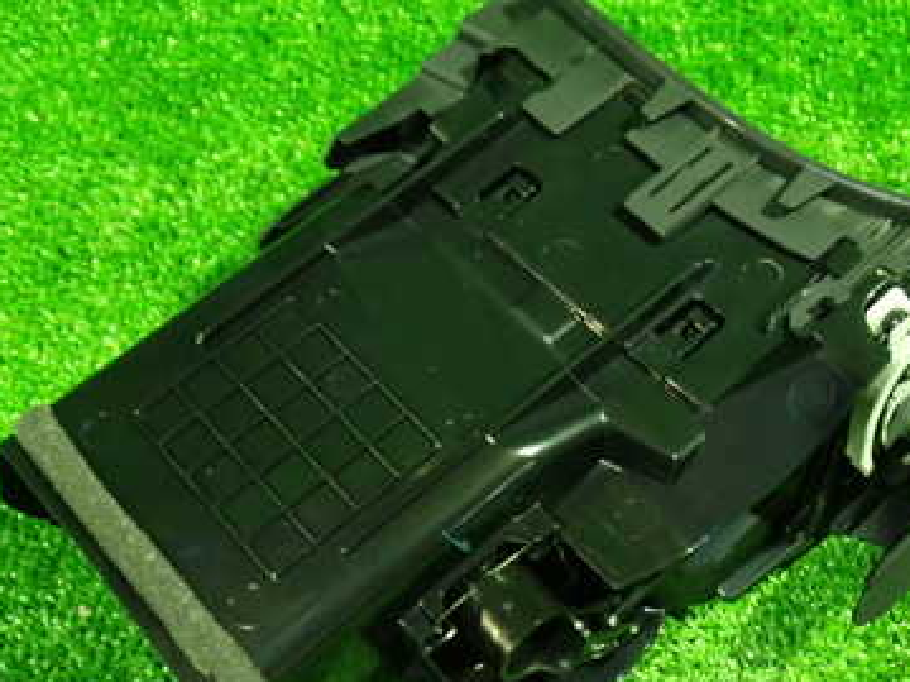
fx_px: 1314
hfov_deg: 37.9
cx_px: 574
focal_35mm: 50
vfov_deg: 28.9
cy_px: 467
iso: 800
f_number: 2.3
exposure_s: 1/15
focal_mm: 5.4
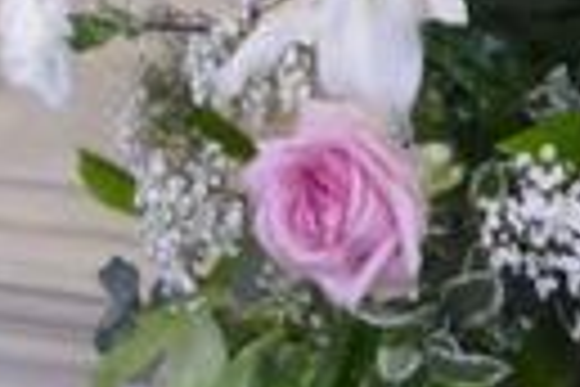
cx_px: 919
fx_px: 3625
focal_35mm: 225
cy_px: -184
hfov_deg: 8.9
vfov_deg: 6.0
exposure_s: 1/10
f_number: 3.9
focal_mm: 6.9
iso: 400
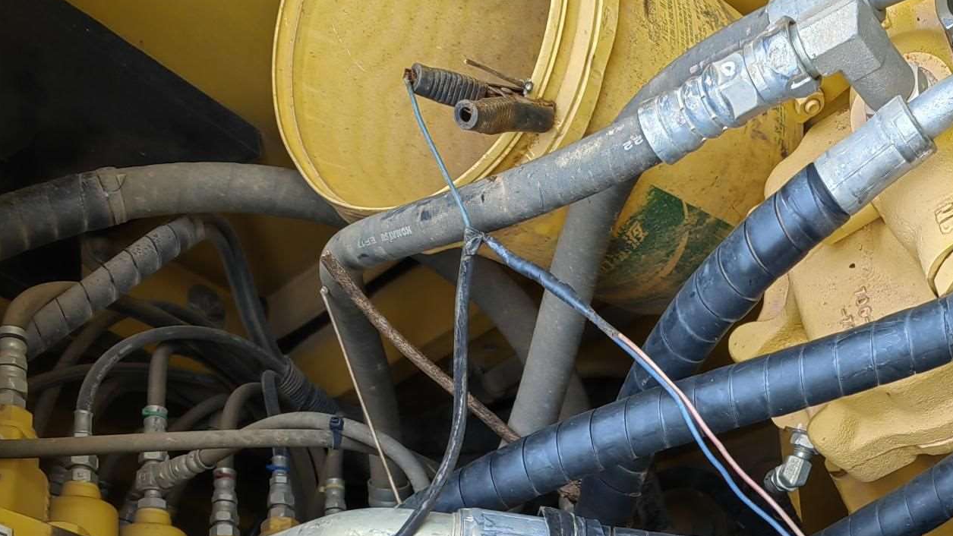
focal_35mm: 60
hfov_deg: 33.5
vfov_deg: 18.8
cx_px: 813
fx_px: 1516
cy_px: 674
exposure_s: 1/312
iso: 50
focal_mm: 5.54
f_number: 1.8
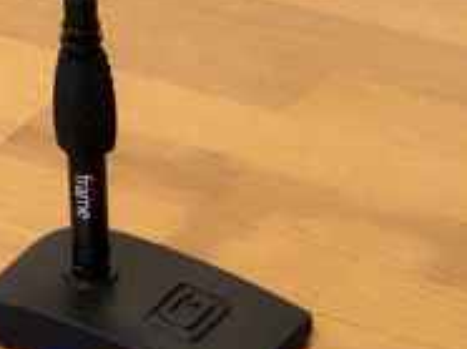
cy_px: 59
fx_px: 3651
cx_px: -58
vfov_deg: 5.5
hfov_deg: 7.3
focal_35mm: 271
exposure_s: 1/80
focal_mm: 60
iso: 6400
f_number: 5.6
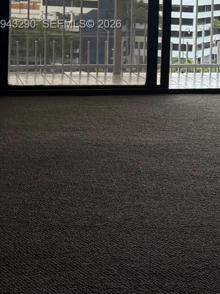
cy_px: 25
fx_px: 1017
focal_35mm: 120
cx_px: 346
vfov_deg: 16.2
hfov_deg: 11.7
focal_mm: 6.76
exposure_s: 1/1980
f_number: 1.78
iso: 64
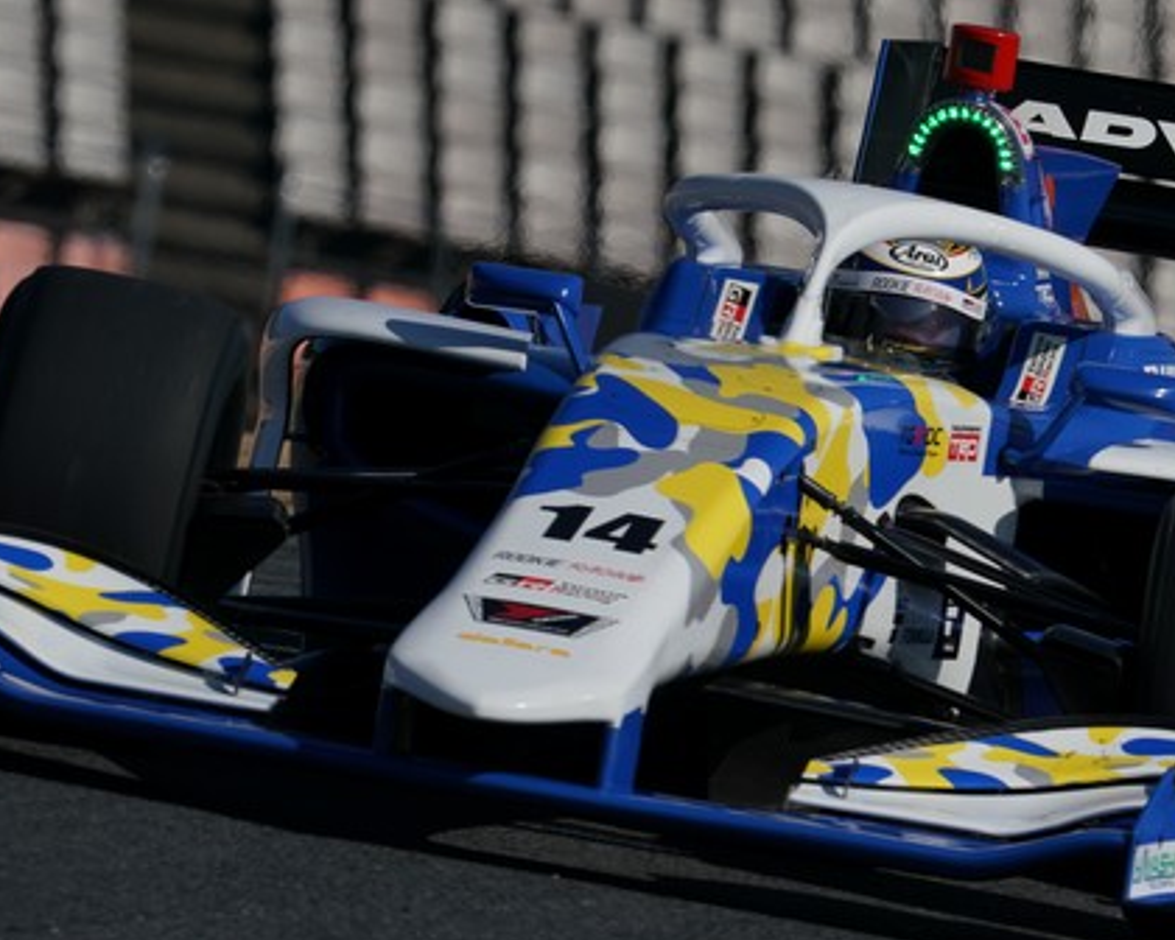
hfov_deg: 2.0
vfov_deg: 1.6
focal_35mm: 965
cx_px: 887
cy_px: 487
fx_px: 33558
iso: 200
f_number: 13
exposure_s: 1/800
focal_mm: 600
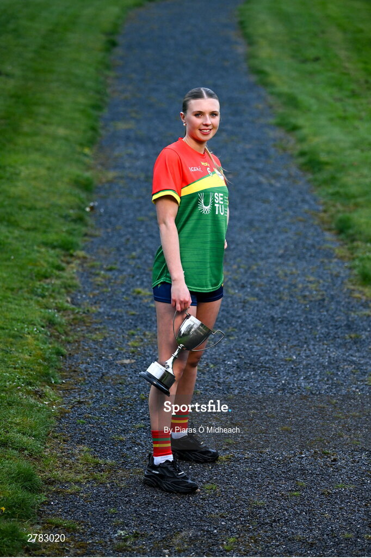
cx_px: 186
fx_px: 1701
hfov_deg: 12.4
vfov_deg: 18.6
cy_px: 279
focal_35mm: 110
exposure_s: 1/400
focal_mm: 110
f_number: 2.8
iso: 1250
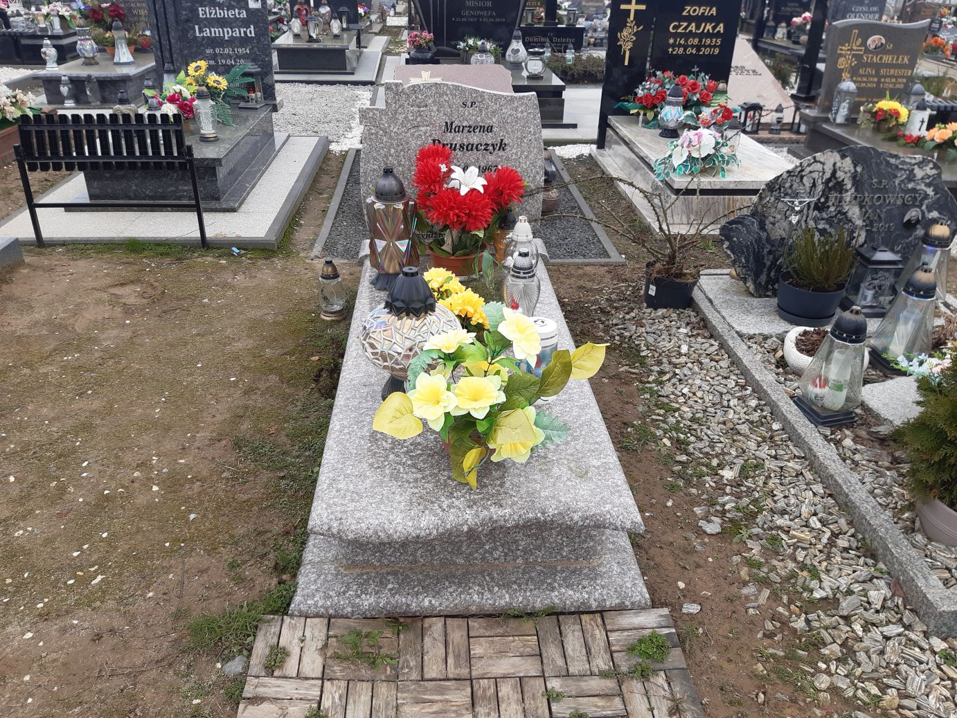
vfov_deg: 53.1
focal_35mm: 26
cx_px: 478
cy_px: 359
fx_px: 719
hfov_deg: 67.3
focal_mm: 3.92
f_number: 1.7
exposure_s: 1/327
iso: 40
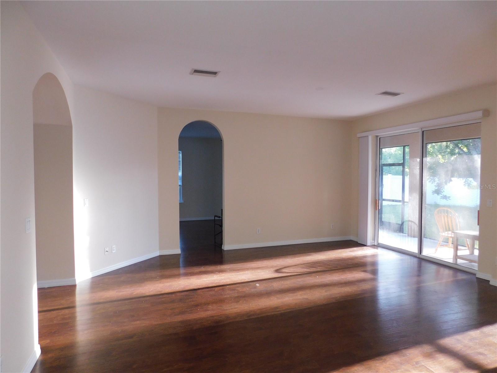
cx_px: 248
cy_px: 186
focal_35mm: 23
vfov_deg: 58.9
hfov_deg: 73.9
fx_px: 330
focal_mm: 4
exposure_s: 1/30
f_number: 3
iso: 250
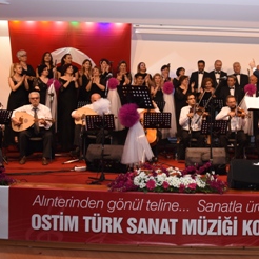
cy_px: 104
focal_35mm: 50
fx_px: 423
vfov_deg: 33.9
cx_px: 201
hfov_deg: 33.2
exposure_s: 1/125
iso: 1600
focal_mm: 28
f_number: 3.5
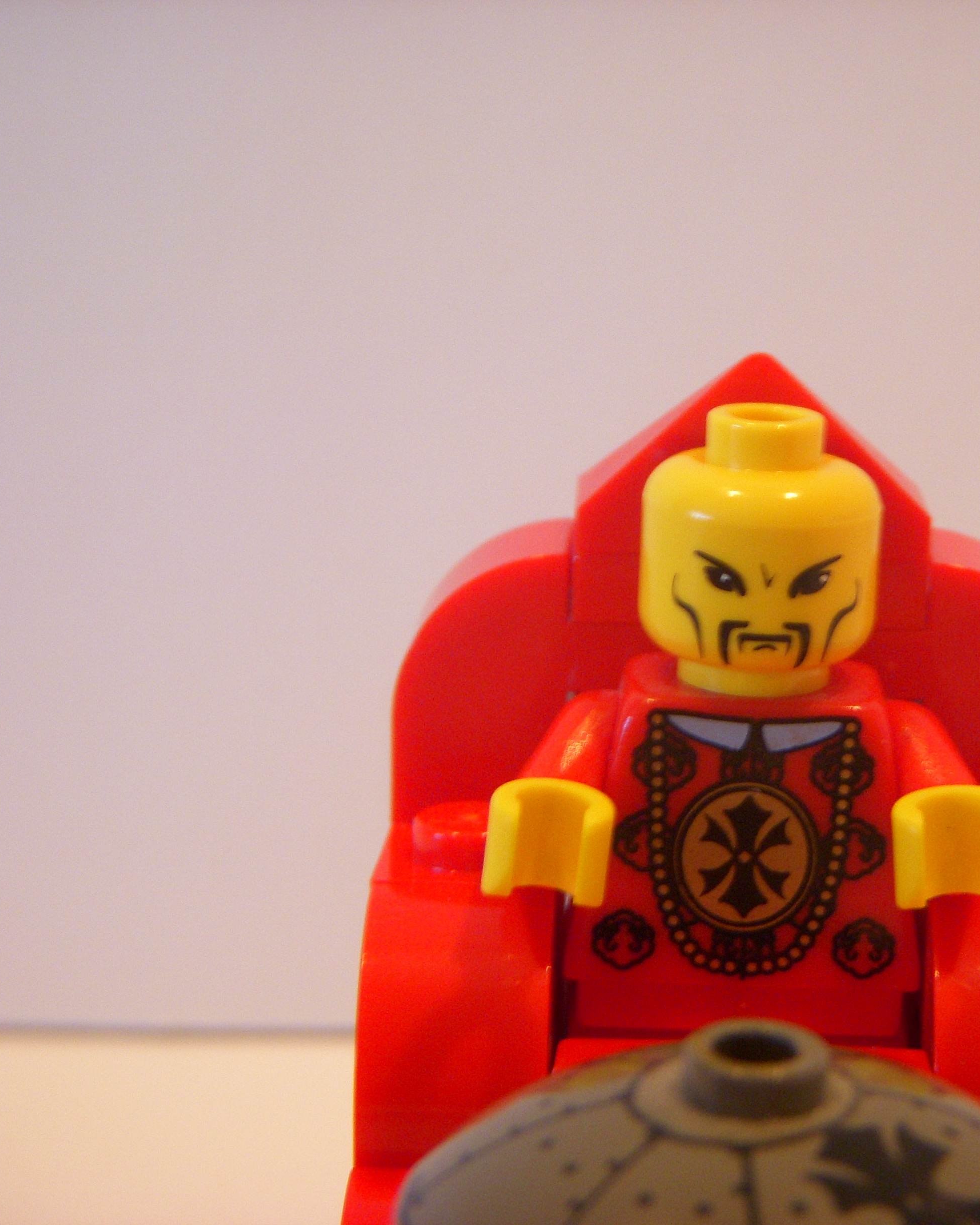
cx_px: 754
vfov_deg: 19.4
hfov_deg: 15.5
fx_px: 3589
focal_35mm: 99
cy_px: 612
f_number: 3.8
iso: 200
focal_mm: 12.6
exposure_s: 1/20
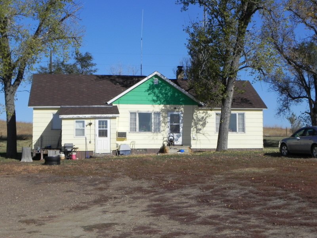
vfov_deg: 25.2
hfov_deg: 33.2
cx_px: 158
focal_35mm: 58
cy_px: 119
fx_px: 531
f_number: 8
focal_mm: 10.3
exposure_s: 1/610
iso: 160
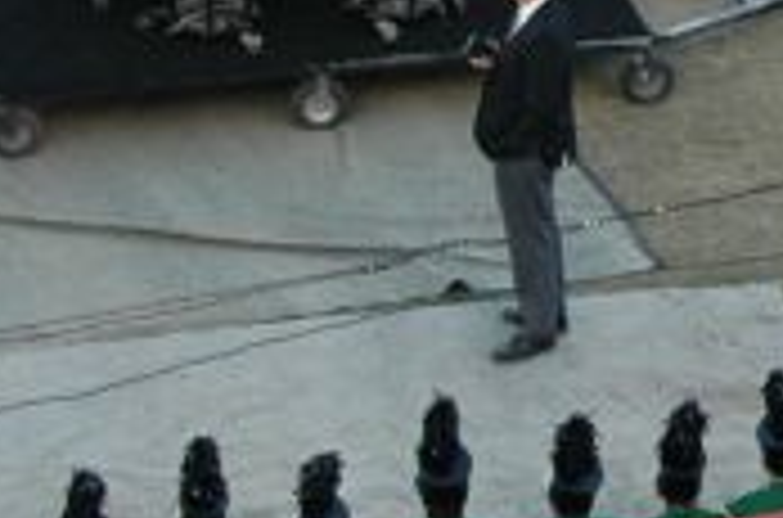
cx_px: 972
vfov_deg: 3.5
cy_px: -356
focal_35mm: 389
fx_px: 8438
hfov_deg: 5.3
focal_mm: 44
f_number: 5
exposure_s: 1/100
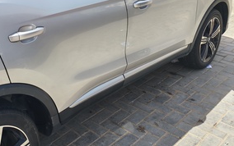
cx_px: 47
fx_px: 294
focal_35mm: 46
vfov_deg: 27.5
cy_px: 32
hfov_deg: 41.6
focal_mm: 6.12
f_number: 1.9
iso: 50
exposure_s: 1/860
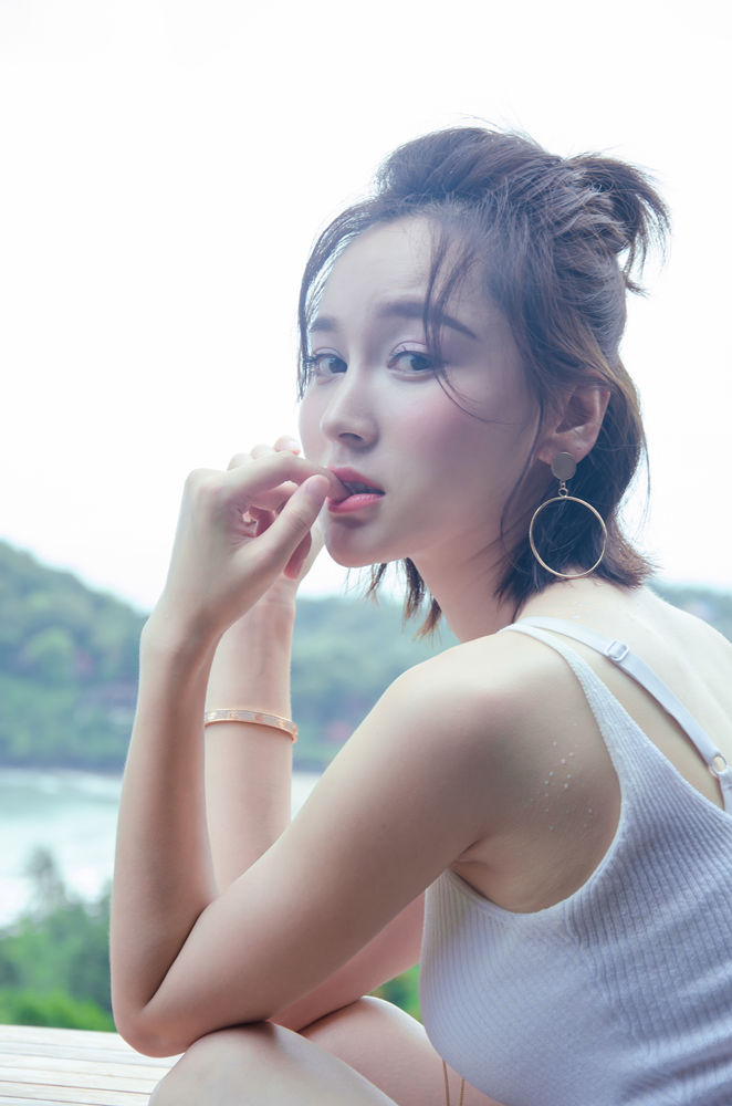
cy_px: 553
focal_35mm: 99
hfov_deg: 13.8
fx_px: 3034
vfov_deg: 20.7
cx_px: 366
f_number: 5.3
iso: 125
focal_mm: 66
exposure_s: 1/100
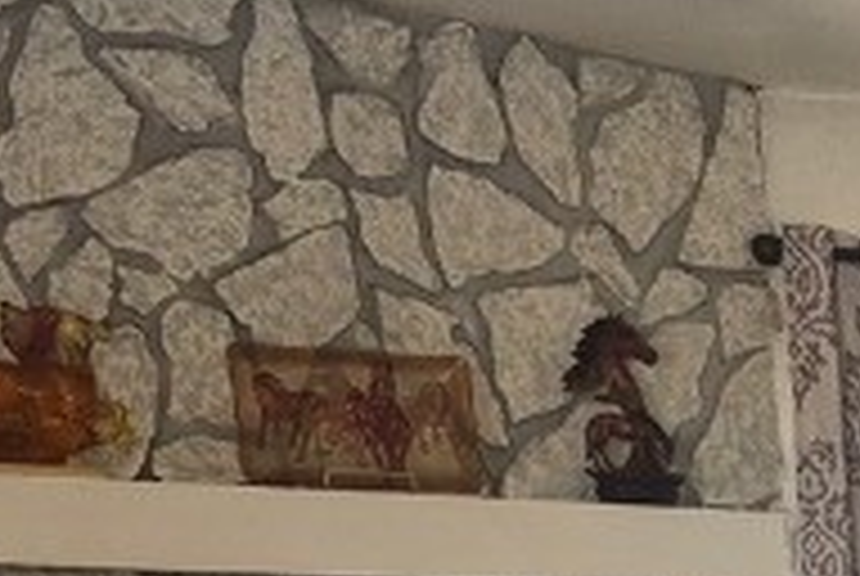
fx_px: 3062
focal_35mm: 128
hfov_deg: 12.4
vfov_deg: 9.4
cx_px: 2112
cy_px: 1472
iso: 200
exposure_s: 1/120
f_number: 1.8
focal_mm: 5.4
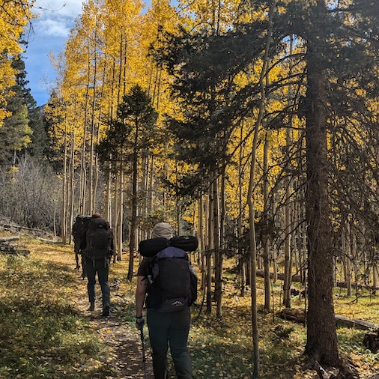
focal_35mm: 42
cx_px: 255
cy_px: 185
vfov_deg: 40.0
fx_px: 520
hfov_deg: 39.5
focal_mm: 6.81
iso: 40
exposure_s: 1/2217
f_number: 1.85
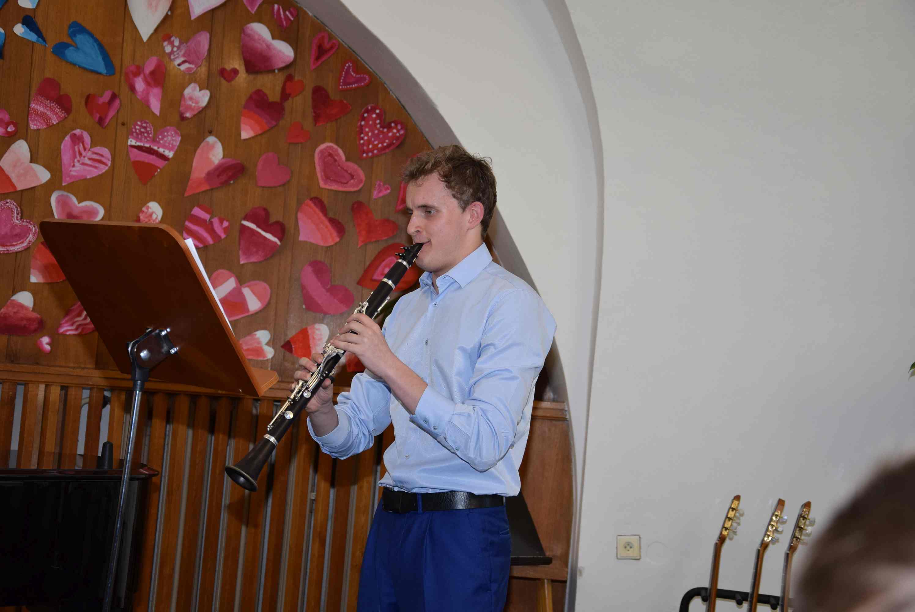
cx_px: 458
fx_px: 1908
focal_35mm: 75
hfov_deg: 27.0
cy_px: 306
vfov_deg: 18.2
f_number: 5
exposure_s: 1/100
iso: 400
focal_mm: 50
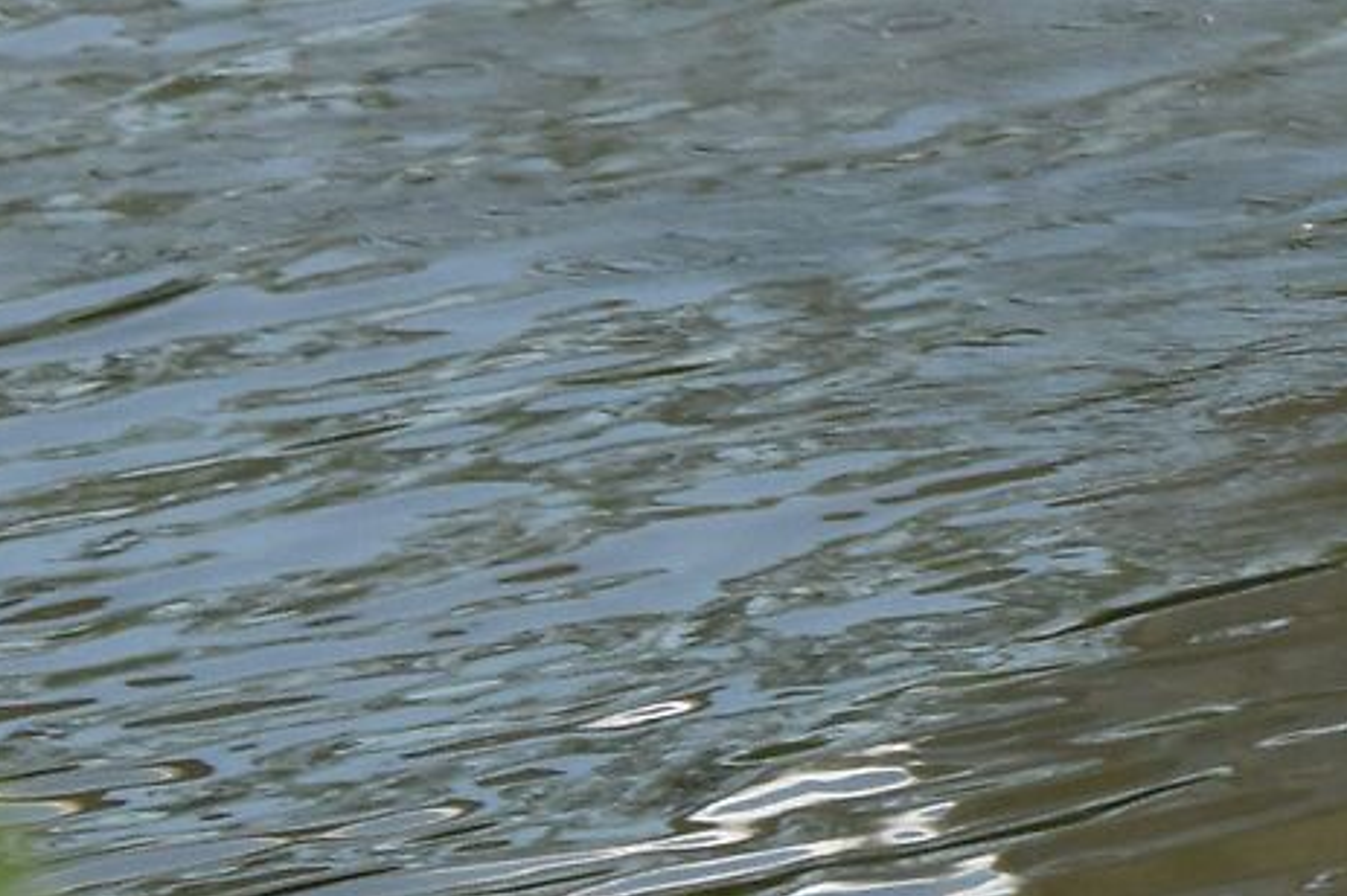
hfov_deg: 0.9
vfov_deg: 0.6
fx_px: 87303
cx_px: 311
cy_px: -751
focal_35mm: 2335
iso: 1000
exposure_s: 1/2500
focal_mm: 300
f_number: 8
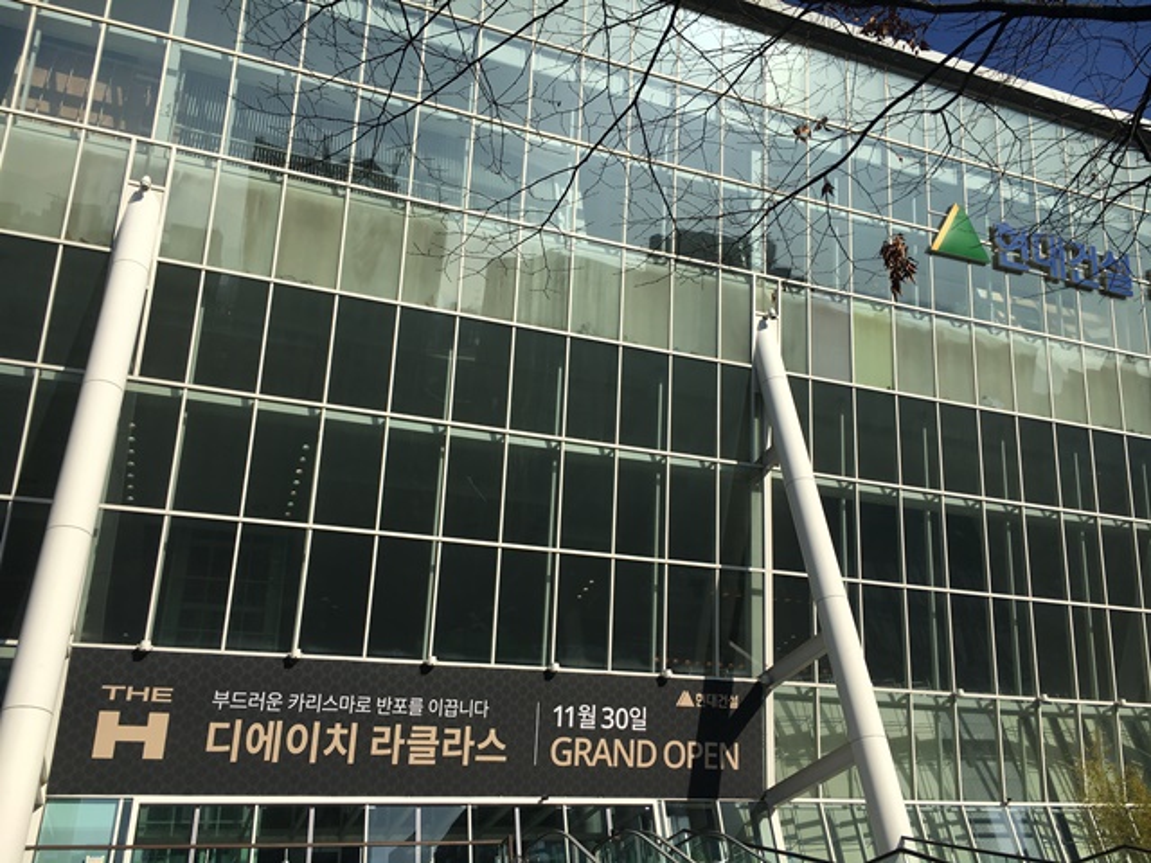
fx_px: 964
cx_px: 576
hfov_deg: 61.7
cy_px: 432
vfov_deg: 48.2
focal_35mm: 29
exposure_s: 1/2198
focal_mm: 4.15
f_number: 2.2
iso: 25
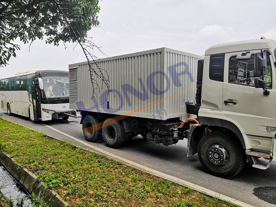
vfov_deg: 51.4
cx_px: 138
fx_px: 215
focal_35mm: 27
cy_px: 104
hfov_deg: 65.3
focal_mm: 3.95
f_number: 1.8
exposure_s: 1/1110
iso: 50
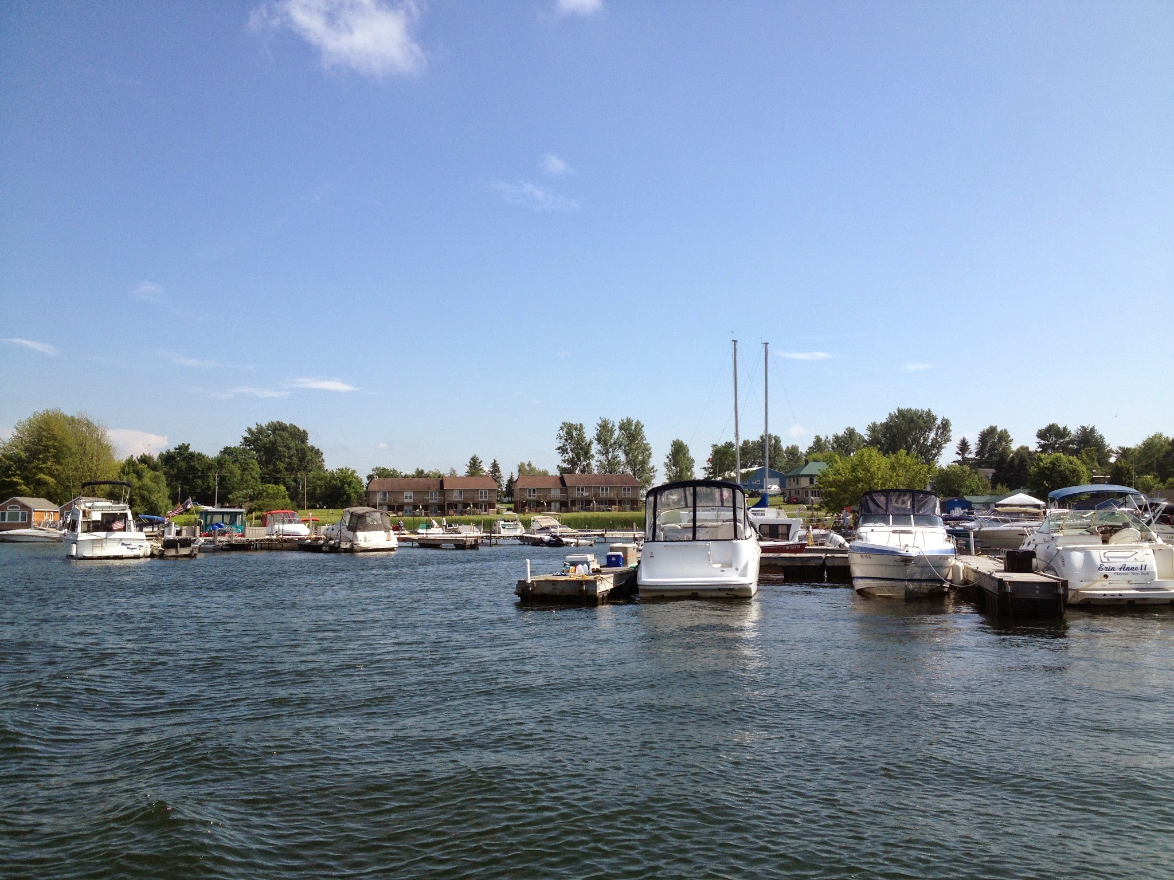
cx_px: 587
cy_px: 440
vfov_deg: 40.7
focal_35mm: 35
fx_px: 1187
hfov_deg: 52.6
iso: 50
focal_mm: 4.28
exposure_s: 1/1727
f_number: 2.4
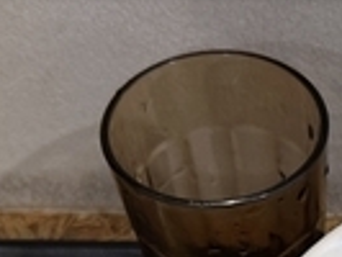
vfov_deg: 12.6
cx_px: 393
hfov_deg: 17.5
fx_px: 1068
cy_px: 450
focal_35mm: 108
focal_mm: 6.86
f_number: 1.78
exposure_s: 1/50
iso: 200
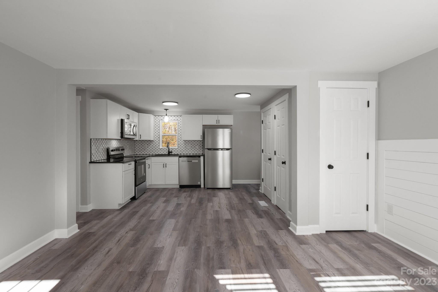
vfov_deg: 73.7
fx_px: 195
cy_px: 146
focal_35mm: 16
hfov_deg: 96.7
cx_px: 219
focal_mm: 16
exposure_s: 1/5
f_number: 11
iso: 100
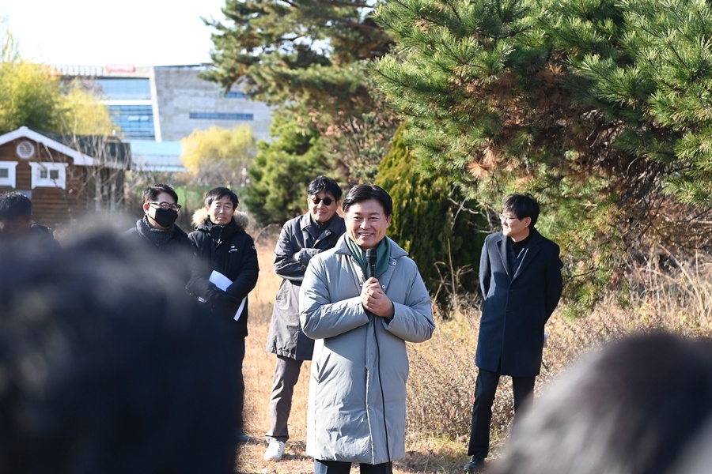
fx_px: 1384
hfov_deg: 28.8
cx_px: 356
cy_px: 237
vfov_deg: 19.5
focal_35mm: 70
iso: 2000
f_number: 4.5
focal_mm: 70
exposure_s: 1/4000
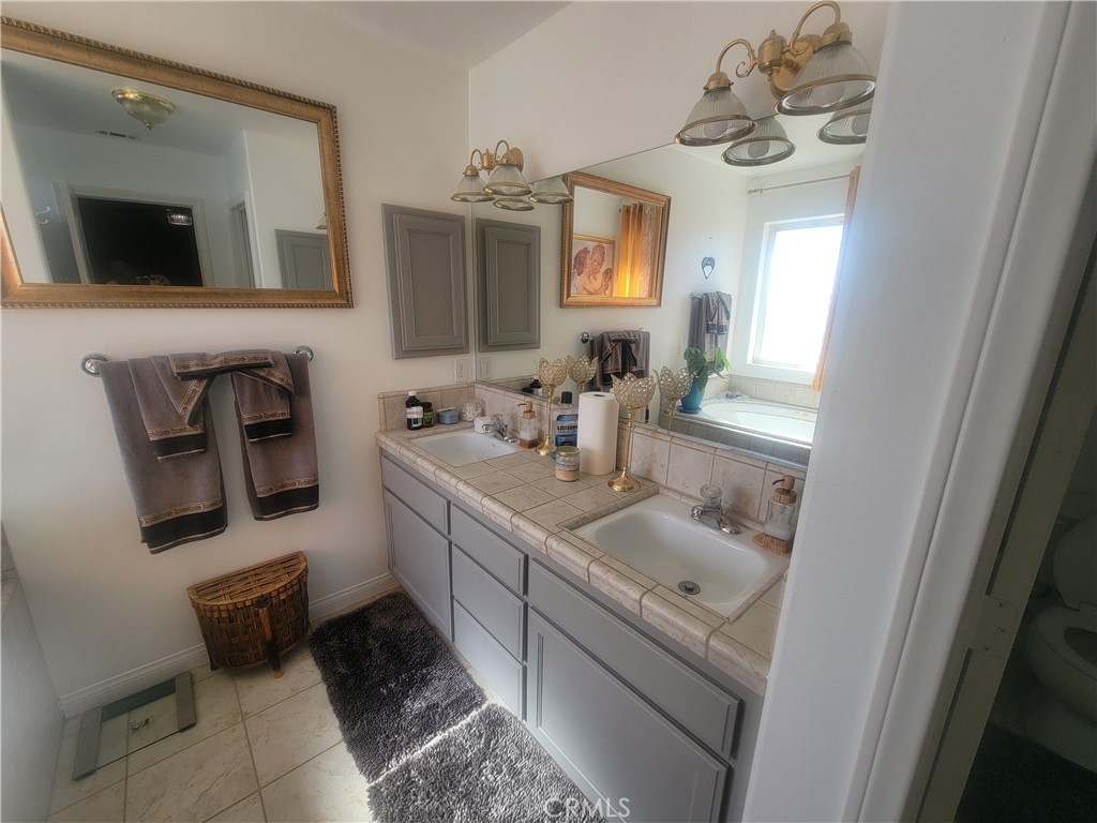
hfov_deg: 106.2
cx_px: 548
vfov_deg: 89.9
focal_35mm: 13
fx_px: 412
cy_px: 412
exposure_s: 1/124
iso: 50
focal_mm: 2.2
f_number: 2.2
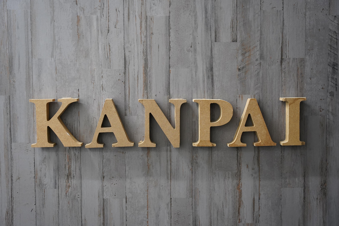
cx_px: 166
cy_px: 114
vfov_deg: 28.8
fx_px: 440
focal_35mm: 47
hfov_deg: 42.1
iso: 2500
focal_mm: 45.7
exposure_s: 1/125
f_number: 3.2
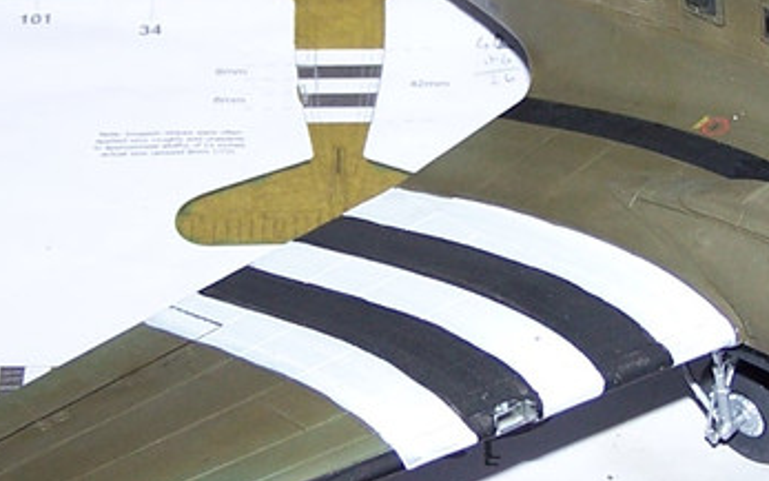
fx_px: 2599
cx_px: 498
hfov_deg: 16.8
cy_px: 208
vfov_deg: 10.6
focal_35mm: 124
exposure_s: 1/60
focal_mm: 6.3
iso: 80
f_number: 2.8
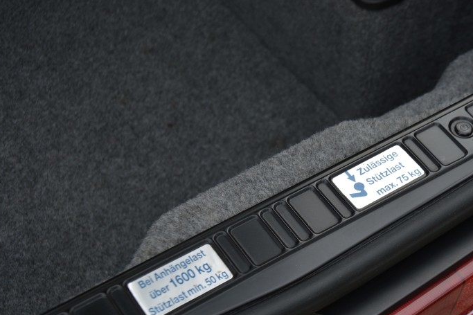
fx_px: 946
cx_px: 334
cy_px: 202
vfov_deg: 18.9
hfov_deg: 27.8
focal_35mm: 72
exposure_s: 1/125
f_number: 5.6
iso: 320
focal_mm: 32
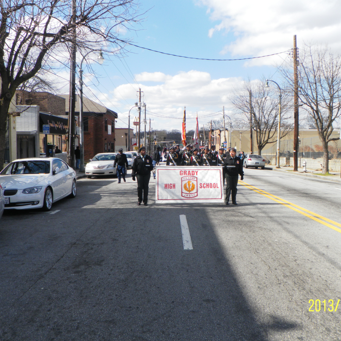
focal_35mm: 35
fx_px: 390
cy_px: 170
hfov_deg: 47.2
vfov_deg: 47.2
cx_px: 164
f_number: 5.6
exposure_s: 1/250
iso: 80
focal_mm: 5.2
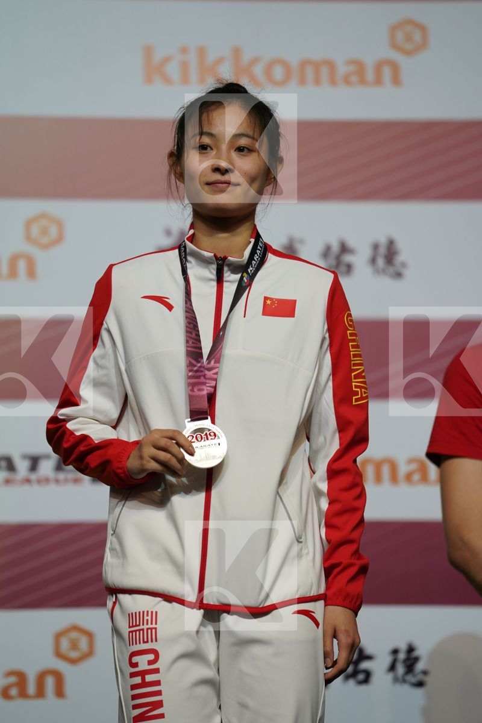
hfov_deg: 6.9
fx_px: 4016
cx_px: 241
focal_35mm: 200
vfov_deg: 10.3
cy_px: 362
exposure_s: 1/250
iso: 400
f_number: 2.8
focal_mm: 200
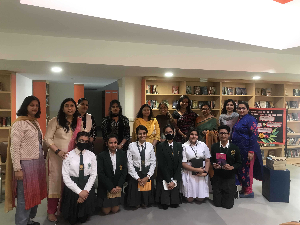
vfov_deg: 49.7
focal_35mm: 28
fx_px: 243
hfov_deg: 63.4
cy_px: 112
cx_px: 150
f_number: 1.8
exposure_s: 1/17
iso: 64
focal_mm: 3.99
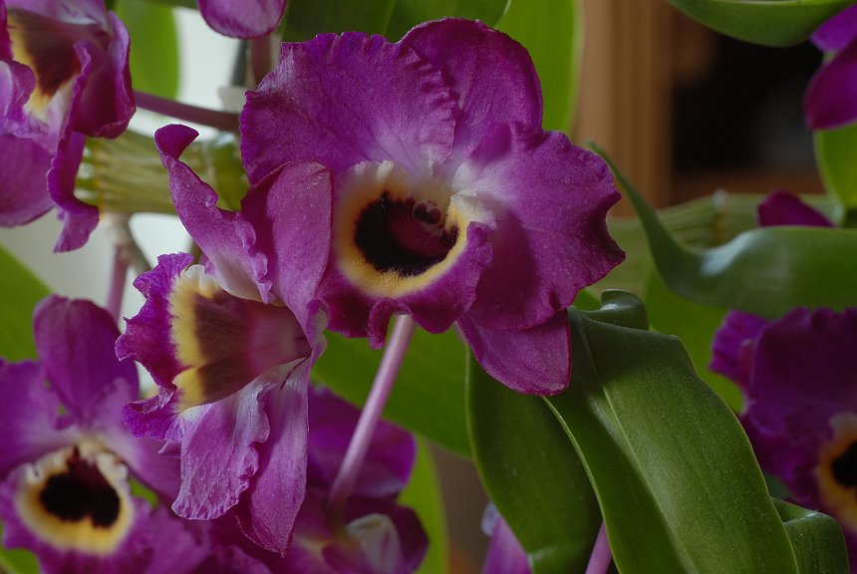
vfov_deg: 10.2
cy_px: 287
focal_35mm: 135
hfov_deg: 15.2
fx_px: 3218
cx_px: 428
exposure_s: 1/2
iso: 100
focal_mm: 90
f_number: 22
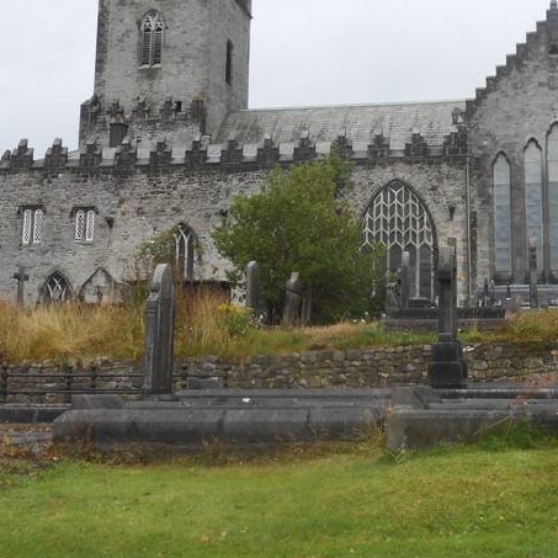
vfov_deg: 33.3
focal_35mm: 51
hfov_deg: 32.8
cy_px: 238
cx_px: 409
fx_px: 930
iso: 80
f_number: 3.9
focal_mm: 6
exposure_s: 1/320
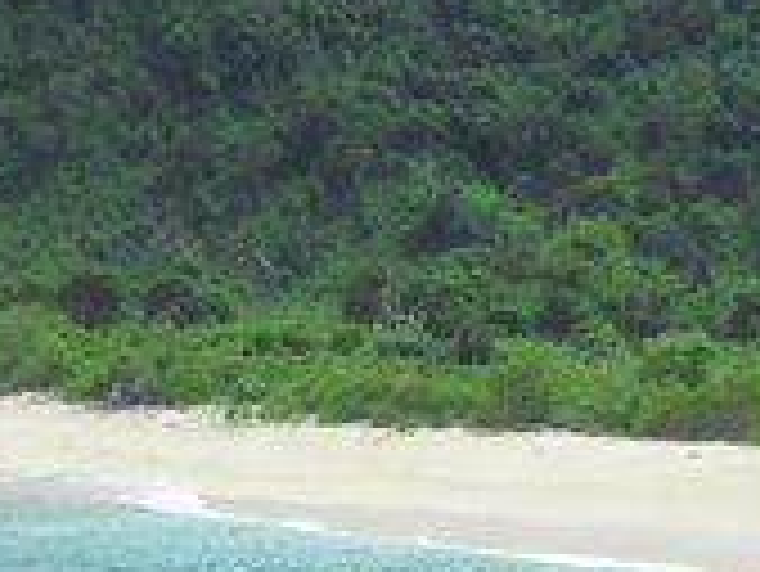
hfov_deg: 10.9
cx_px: 666
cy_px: 432
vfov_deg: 8.2
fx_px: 3955
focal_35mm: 180
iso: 100
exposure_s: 1/250
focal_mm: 6.2
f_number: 8
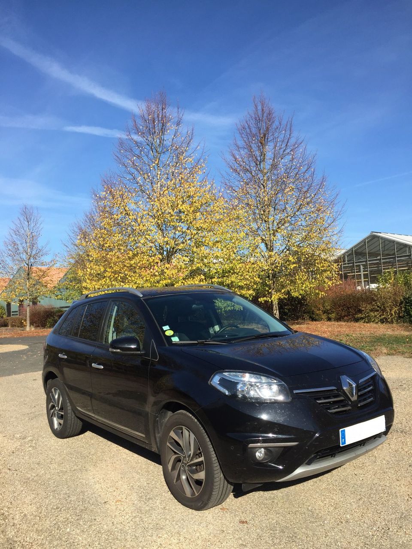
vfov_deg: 61.7
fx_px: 460
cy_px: 274
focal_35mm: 29
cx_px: 206
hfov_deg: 48.2
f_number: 2.2
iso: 32
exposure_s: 1/1464
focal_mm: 4.15
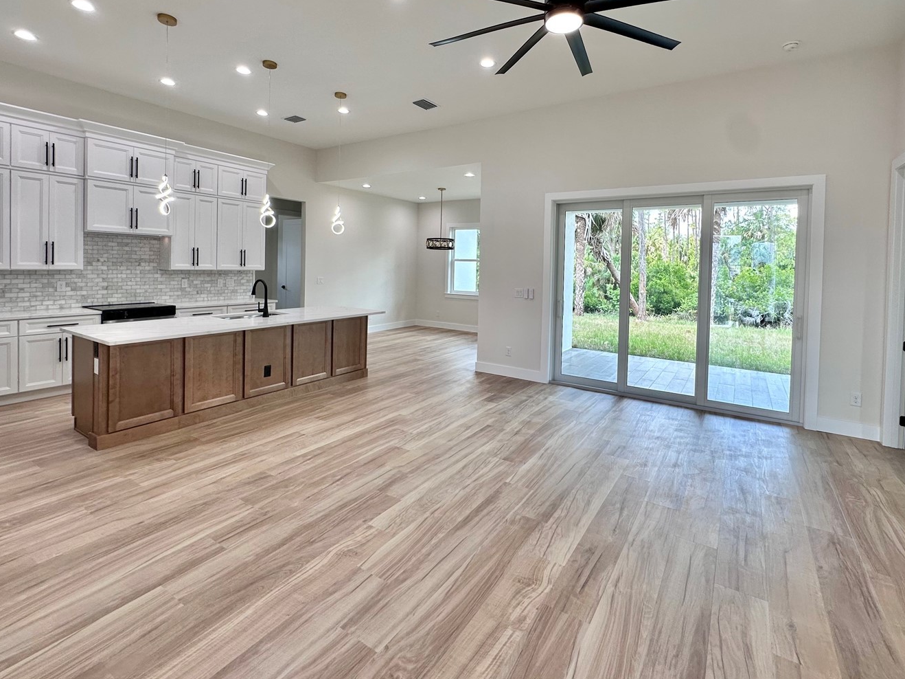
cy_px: 275
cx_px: 468
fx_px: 444
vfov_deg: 74.0
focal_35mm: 17
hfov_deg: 91.0
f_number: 2.2
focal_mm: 2.22
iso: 50
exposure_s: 1/120
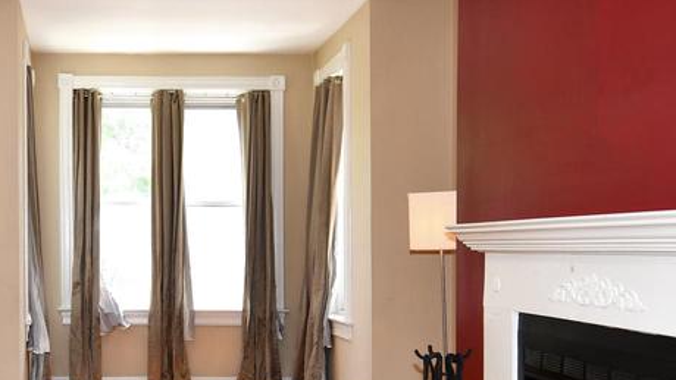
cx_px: 137
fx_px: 753
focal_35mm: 42
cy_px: 287
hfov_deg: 45.9
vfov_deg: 27.9
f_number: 4.5
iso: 200
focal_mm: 12
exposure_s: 1/80
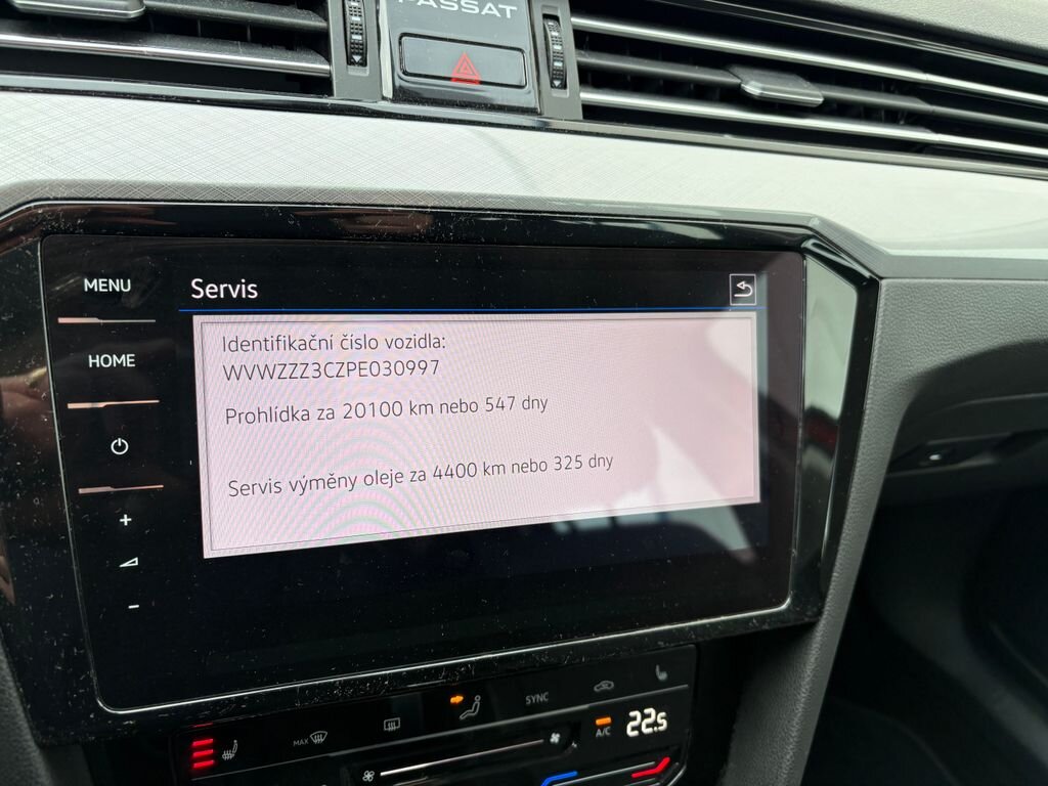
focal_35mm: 26
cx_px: 524
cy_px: 393
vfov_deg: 53.1
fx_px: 787
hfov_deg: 67.3
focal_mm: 5.96
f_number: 1.6
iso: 64
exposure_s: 1/228
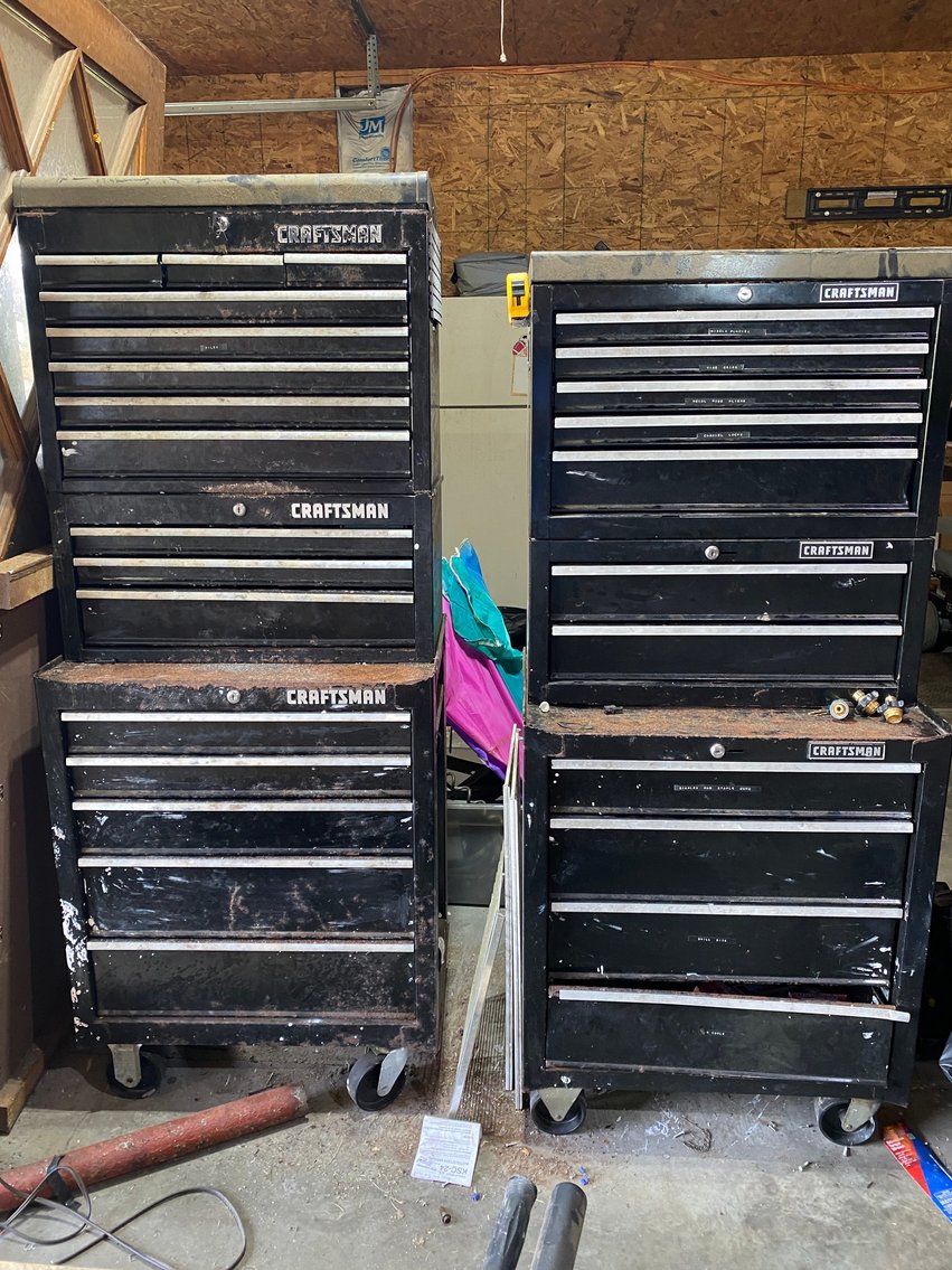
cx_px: 476
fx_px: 954
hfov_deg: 53.1
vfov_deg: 67.3
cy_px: 635
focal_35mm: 26
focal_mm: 4.25
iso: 320
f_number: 1.8
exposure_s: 1/60
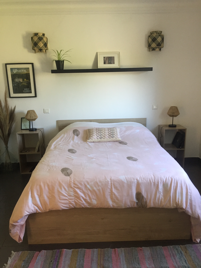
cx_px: 100
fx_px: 225
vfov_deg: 61.7
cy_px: 134
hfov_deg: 48.2
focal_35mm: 29
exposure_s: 1/33
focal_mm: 4.15
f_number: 2.2
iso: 125
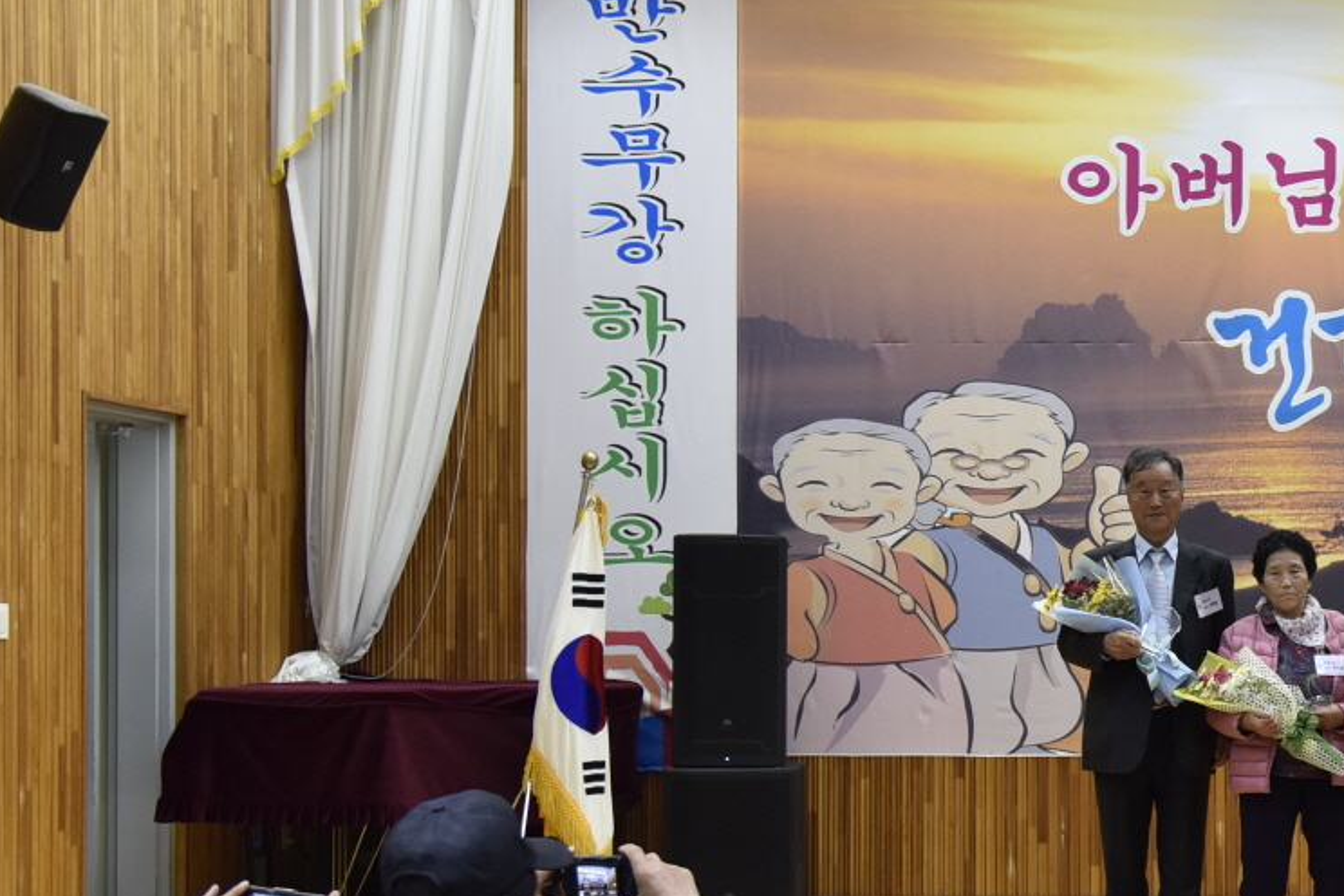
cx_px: 1505
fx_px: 2800
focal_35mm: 75
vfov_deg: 18.1
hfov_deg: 25.0
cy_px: 633
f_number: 4.5
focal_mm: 31
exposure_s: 1/125
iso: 800
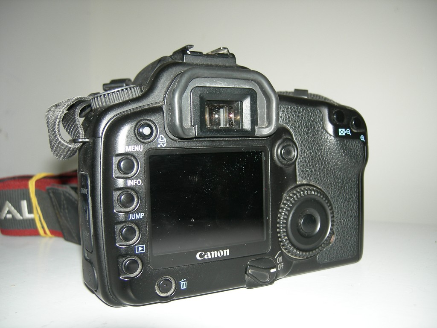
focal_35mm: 36
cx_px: 218
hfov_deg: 51.4
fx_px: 454
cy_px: 164
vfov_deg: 39.7
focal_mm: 7.5
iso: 64
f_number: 2.7
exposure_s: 1/60.1
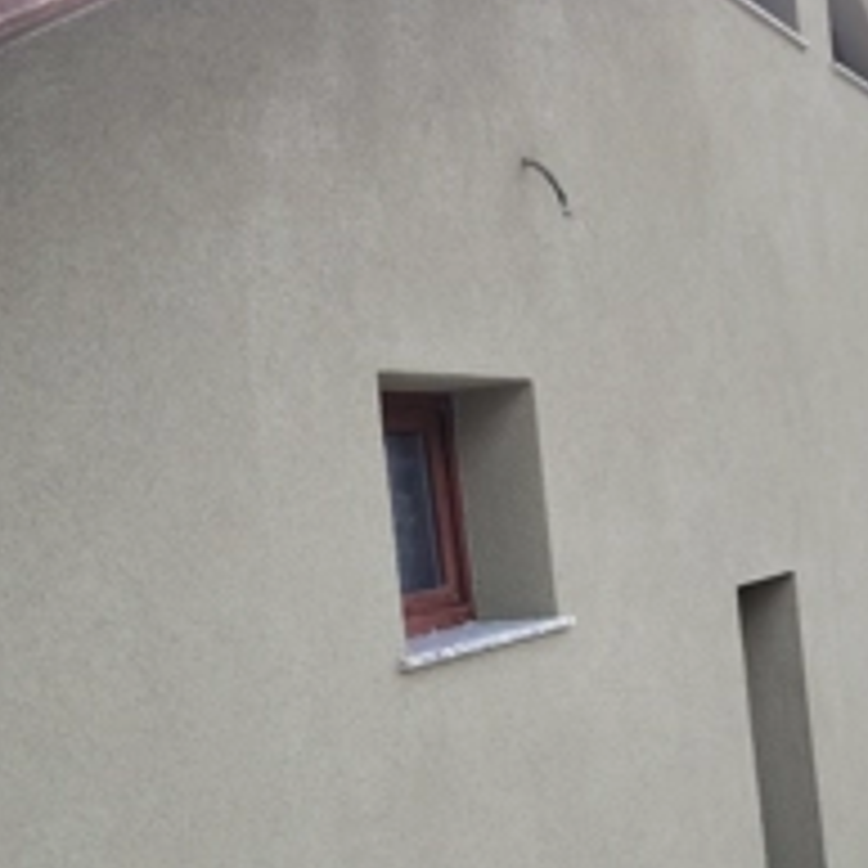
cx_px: 490
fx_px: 1248
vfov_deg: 37.9
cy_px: 589
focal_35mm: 44
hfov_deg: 38.3
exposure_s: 1/241
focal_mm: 5.25
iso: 100
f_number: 1.75
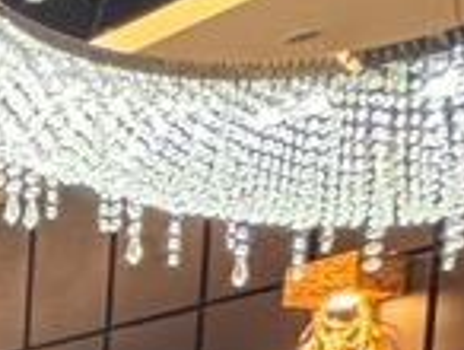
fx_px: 1316
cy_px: 754
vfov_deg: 12.7
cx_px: -1128
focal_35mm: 98
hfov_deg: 9.8
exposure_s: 1/50
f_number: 2.2
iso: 250
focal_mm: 2.22
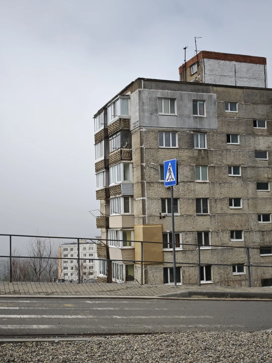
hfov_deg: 31.5
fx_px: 482
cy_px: 182
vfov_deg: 41.2
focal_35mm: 46
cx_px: 136
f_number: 1.62
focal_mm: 6.55
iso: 50
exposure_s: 1/2419
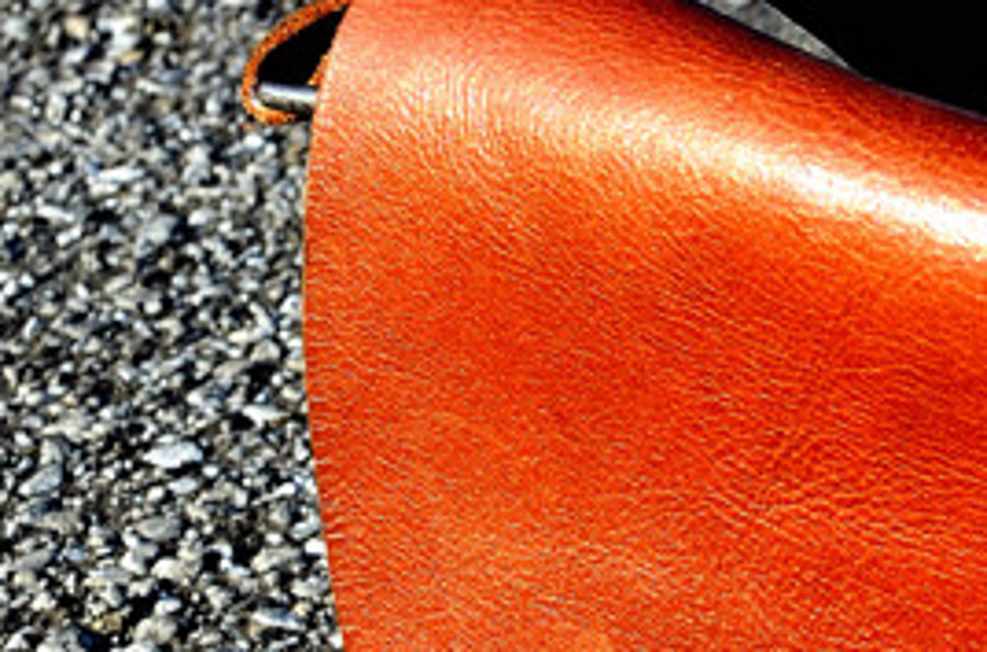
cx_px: 1852
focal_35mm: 201
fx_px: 5492
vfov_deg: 6.8
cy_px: 718
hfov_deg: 9.7
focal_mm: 35
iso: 100
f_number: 8
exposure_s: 1/180
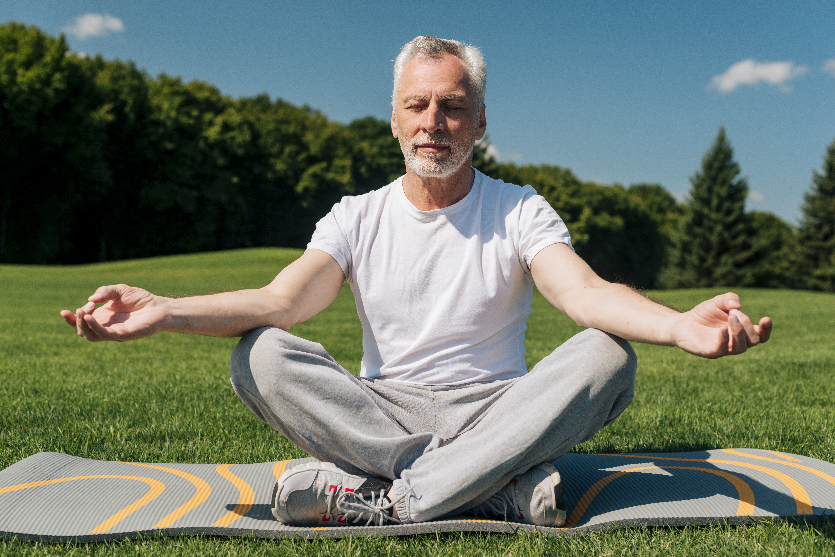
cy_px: 278
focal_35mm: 50
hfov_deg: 39.6
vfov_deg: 27.0
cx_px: 418
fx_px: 1160
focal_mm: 50
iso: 320
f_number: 4.5
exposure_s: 1/1600
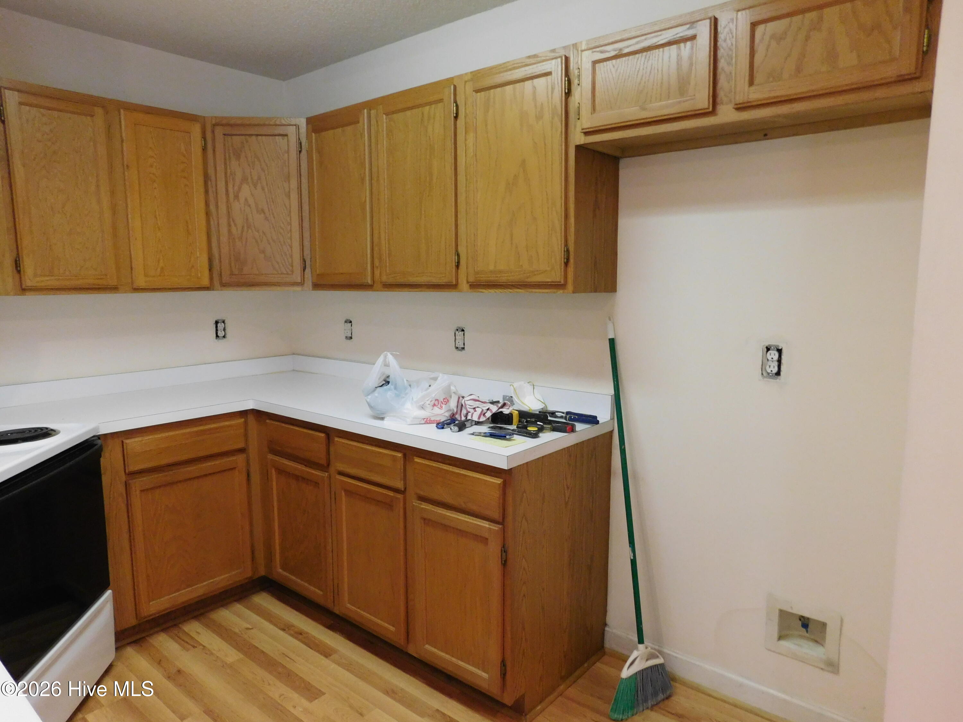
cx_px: 482
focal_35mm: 23
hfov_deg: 73.9
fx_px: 640
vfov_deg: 58.9
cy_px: 361
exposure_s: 1/20
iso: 400
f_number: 3
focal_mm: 4
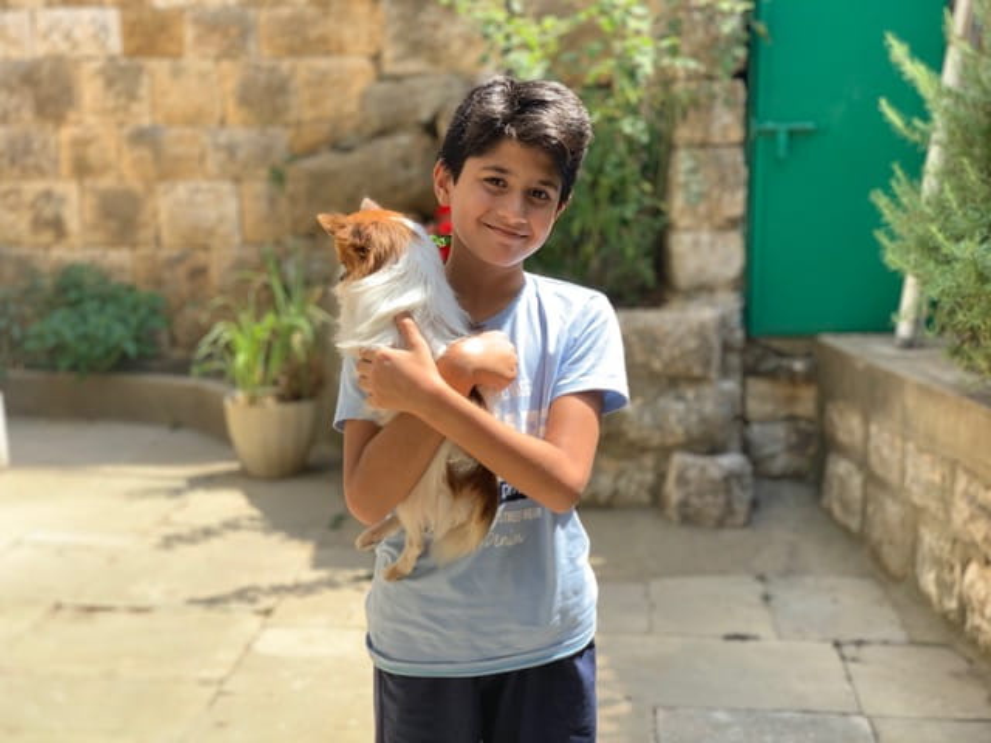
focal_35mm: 52
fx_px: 1489
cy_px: 372
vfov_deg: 28.0
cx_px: 496
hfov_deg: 36.8
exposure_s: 1/192
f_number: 2.4
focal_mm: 6
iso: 16
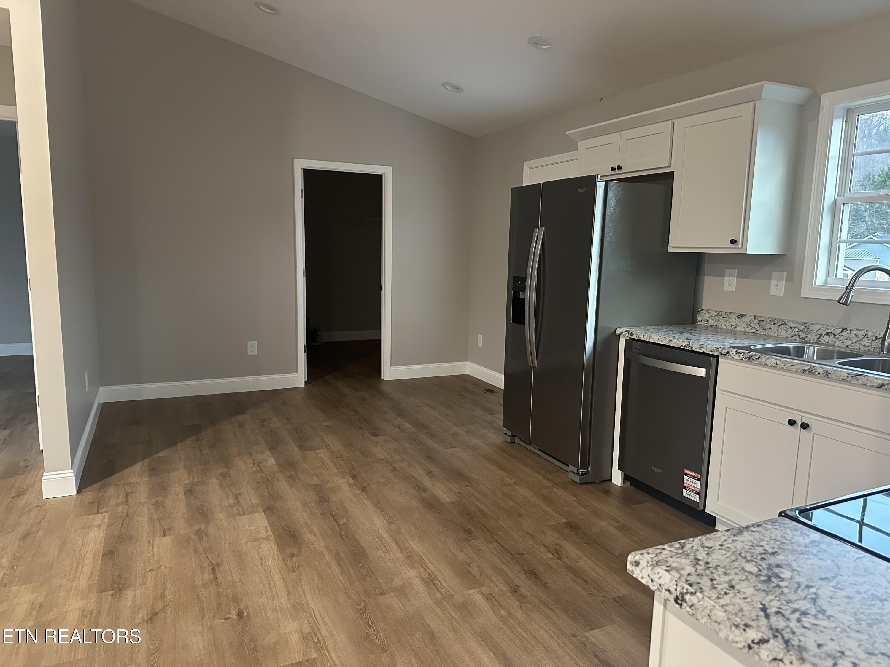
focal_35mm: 24
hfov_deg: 71.6
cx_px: 445
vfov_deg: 56.8
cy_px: 334
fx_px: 617
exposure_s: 1/60
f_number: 1.78
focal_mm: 6.86
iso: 640
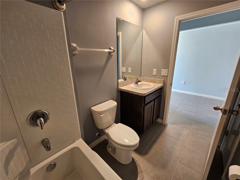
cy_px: 90
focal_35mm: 13
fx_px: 90
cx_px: 120
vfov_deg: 89.9
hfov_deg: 106.2
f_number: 2.2
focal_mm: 2.2
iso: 320
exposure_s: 1/60
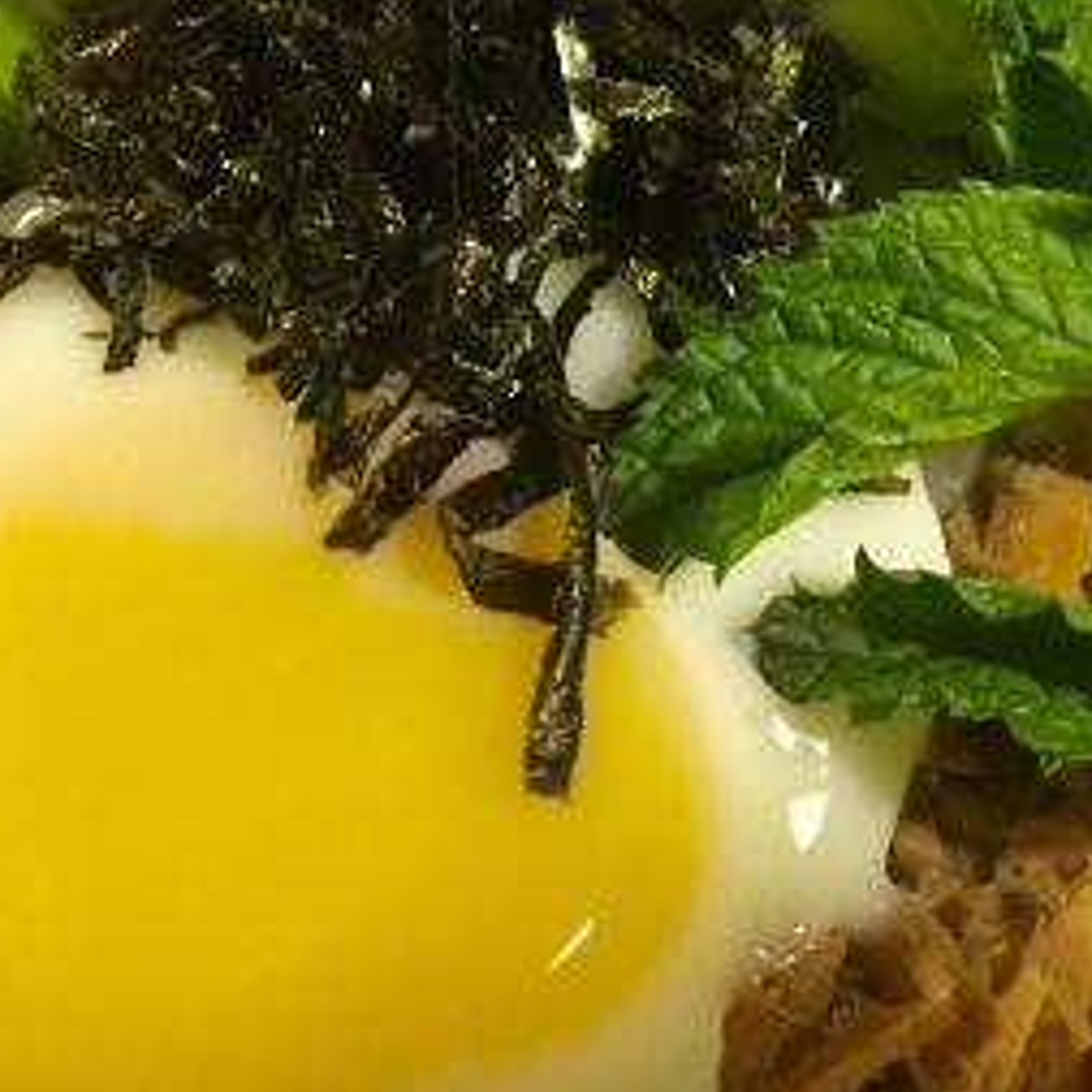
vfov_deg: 24.3
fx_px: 2534
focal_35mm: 71
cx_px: 613
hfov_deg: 24.3
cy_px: 503
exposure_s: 1/8
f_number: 2.2
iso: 100
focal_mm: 4.15
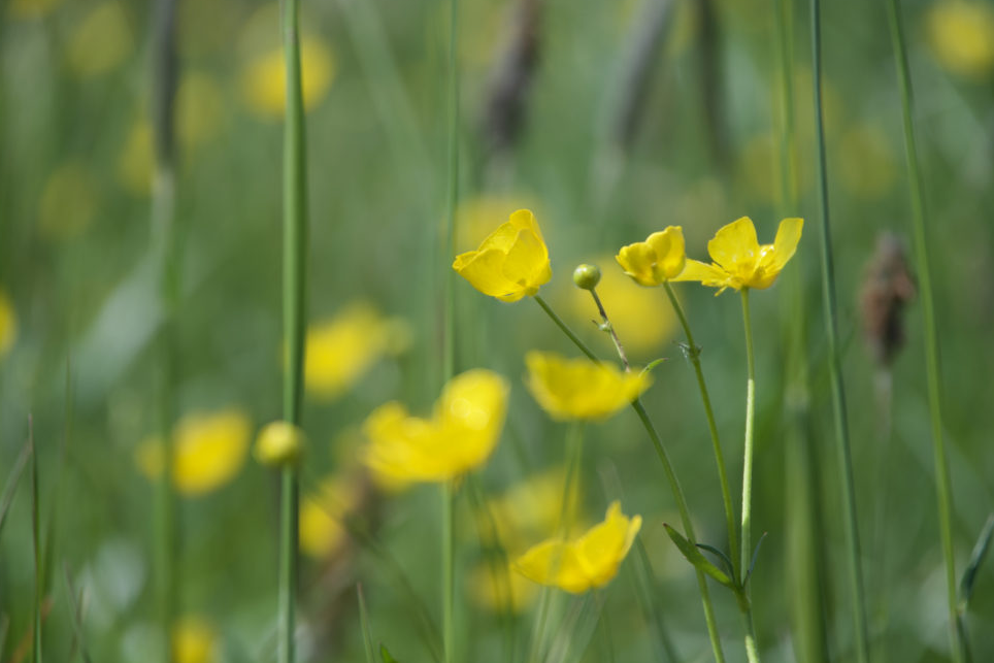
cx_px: 513
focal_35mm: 223
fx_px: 6158
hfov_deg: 9.2
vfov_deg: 6.2
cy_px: 337
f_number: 6.3
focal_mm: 140
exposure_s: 1/400
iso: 79
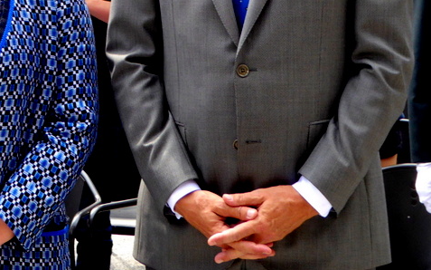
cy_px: -9
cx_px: 89
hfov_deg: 16.8
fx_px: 1445
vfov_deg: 10.5
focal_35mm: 123
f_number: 4.1
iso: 100
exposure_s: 1/125
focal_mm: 9.6
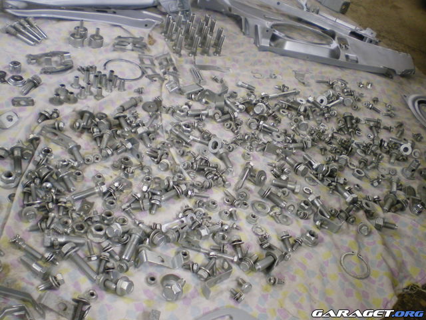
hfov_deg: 49.0
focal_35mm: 38
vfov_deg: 37.7
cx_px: 213
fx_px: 468
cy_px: 160
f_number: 3.1
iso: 200
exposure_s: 1/30
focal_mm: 6.3
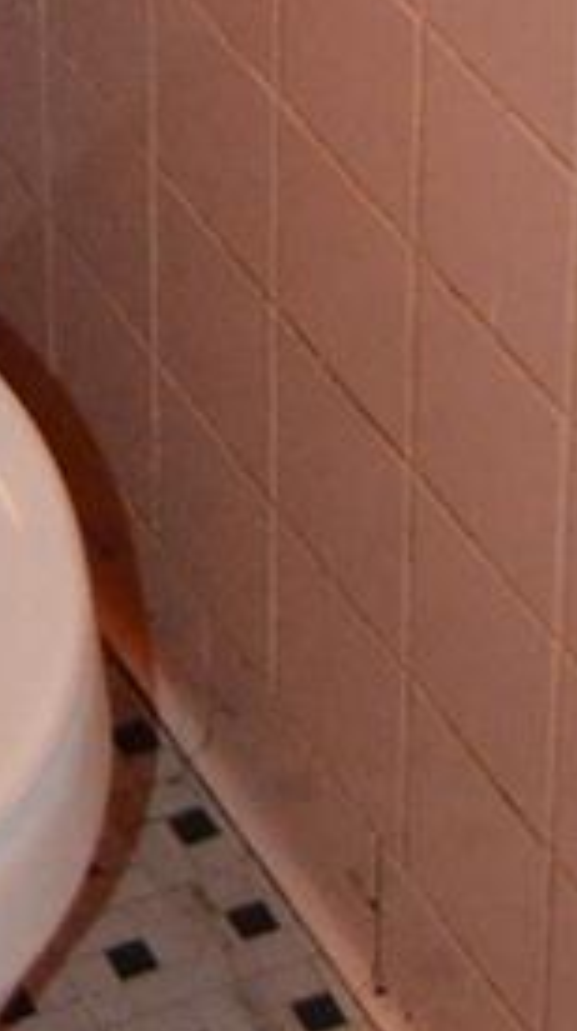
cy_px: -1179
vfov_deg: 11.8
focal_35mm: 158
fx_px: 4312
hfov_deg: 7.5
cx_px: -414
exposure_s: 1/60
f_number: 3.5
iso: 3200
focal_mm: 18
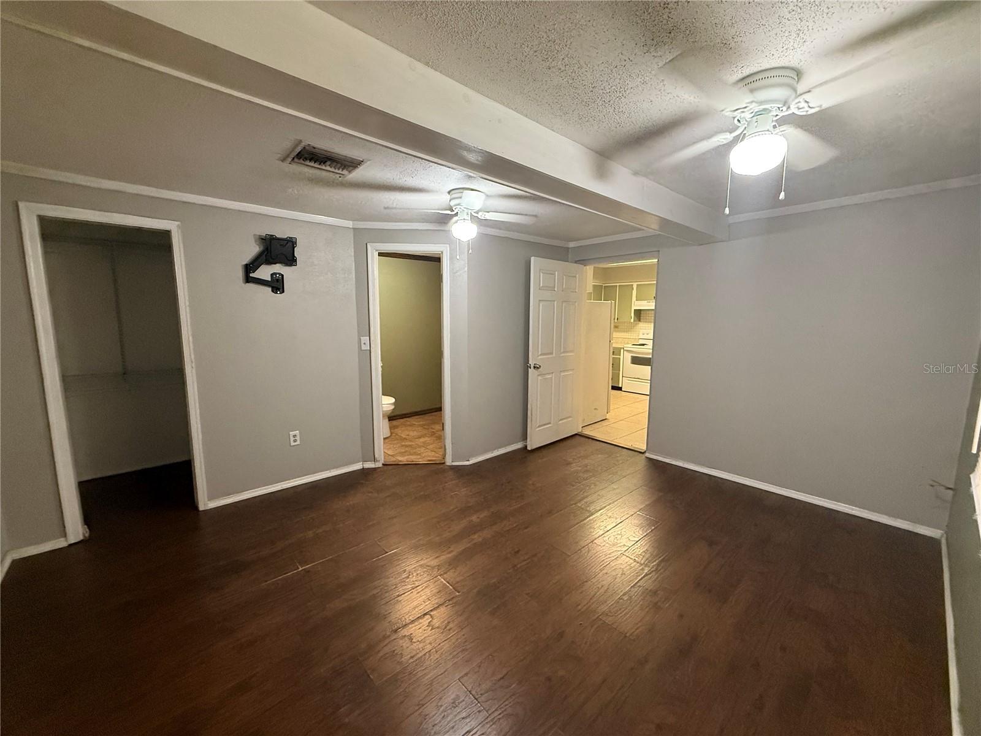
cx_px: 490
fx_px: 397
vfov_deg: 85.7
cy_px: 368
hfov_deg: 102.1
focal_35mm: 14
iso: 500
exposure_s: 1/60
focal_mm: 2.22
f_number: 2.2
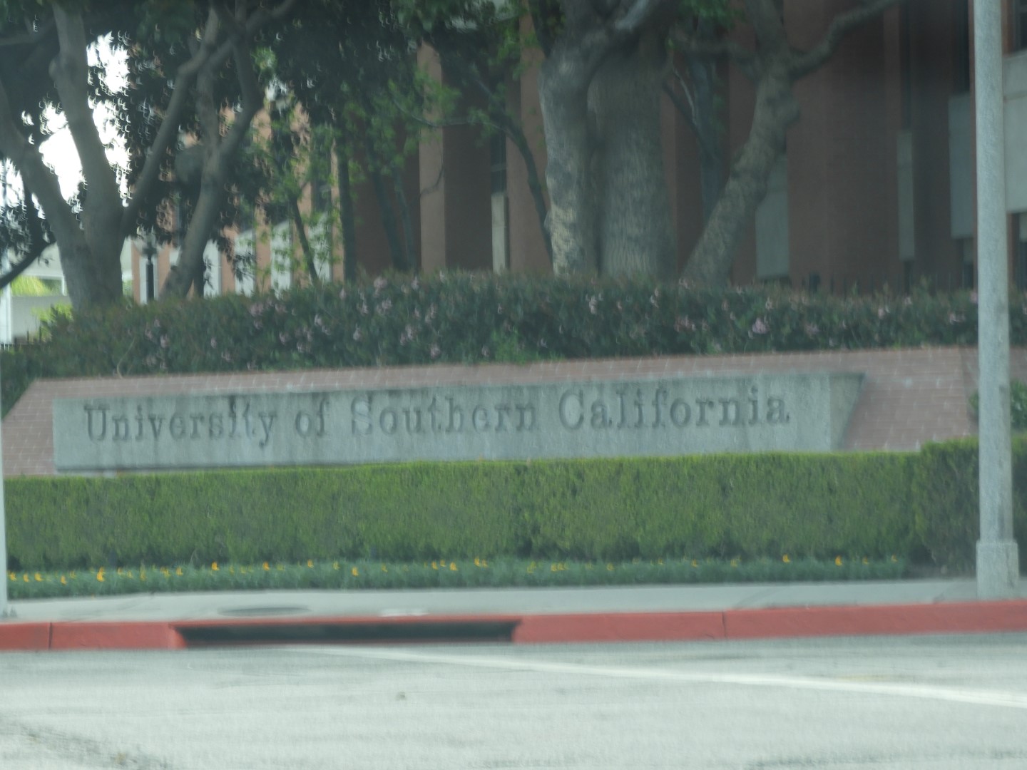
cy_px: 385
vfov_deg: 8.7
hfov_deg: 11.6
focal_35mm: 170
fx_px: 5044
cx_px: 514
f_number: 5.2
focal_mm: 30.5
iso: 100
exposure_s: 1/60
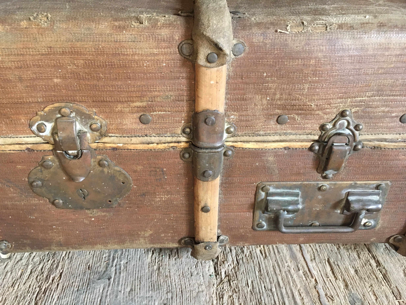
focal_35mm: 29
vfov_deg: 48.2
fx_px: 340
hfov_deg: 61.7
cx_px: 203
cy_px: 152
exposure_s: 1/17
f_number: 2.2
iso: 200
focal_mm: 4.15
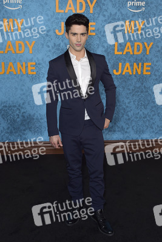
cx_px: 81
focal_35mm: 40
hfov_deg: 33.4
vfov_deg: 48.4
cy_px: 121
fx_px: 270
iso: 640
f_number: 6.3
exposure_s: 1/200
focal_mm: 40
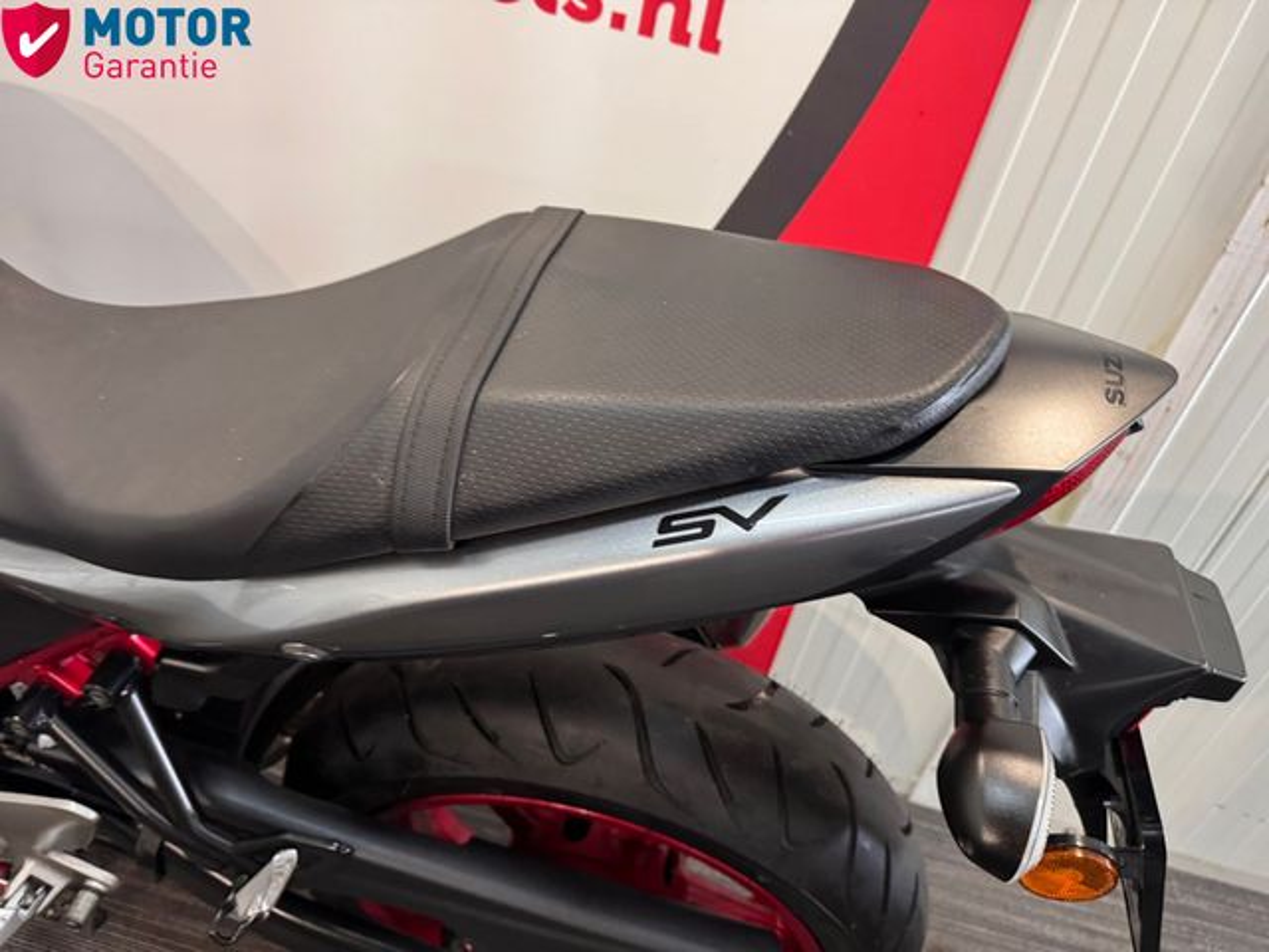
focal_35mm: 24
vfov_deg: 56.8
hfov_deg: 71.6
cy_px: 476
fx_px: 880
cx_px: 634
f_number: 1.78
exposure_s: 1/50
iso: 400
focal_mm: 6.76
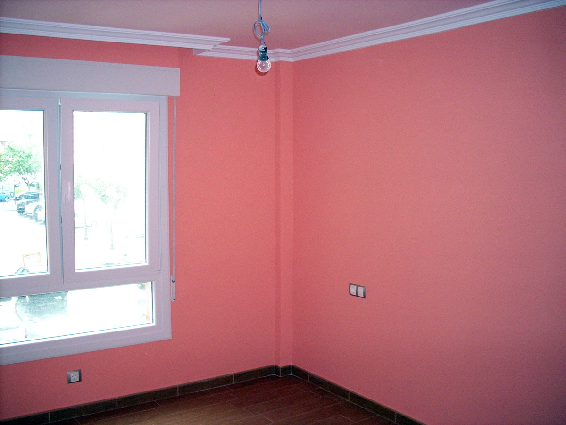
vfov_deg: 38.7
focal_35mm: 37
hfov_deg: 50.1
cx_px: 283
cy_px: 212
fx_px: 605
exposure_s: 1/60
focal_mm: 6.2
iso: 259
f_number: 2.8
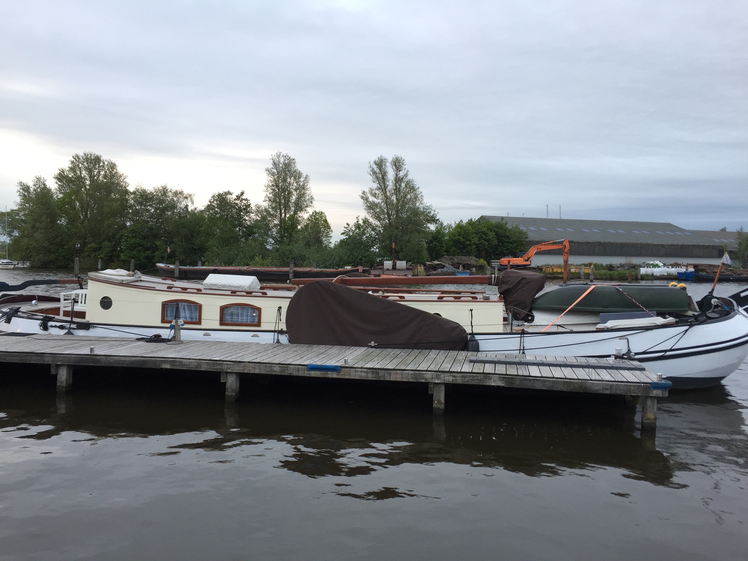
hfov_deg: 61.7
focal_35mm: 29
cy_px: 280
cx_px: 374
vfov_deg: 48.2
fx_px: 627
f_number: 2.2
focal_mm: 4.15
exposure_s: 1/50
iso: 40
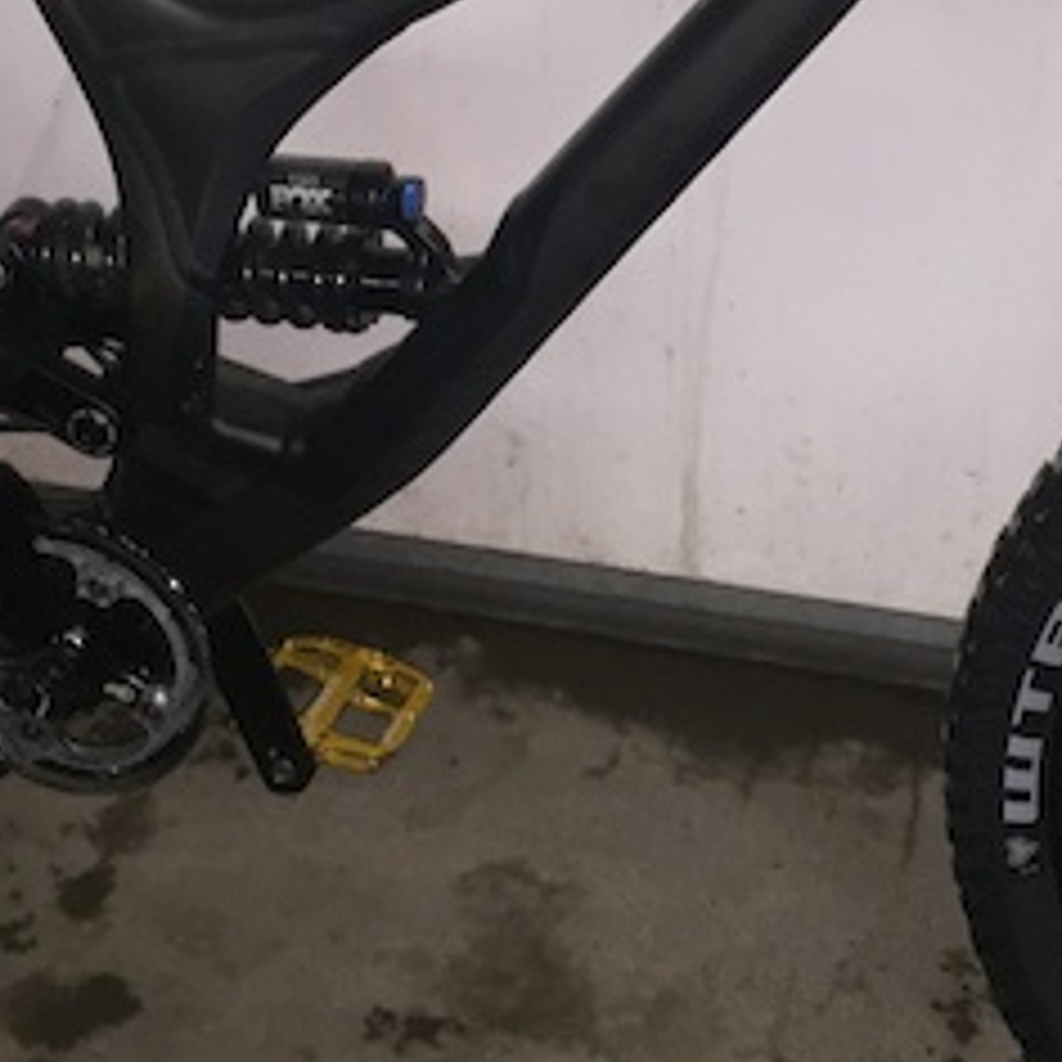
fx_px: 3020
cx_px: 657
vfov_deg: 19.7
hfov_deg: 19.9
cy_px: 198
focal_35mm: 87
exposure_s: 1/16
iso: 100
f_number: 2.2
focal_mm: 4.15
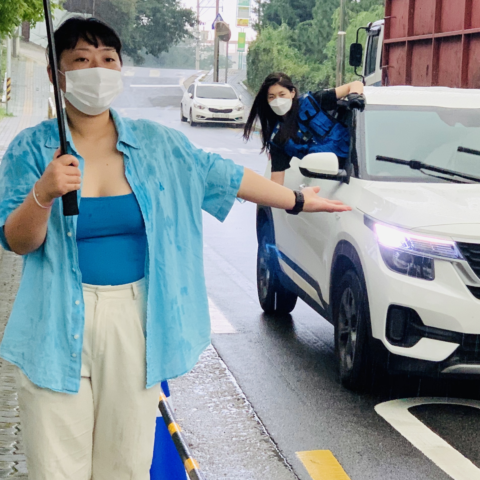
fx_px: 1067
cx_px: 246
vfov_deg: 25.4
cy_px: 244
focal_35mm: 68
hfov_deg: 25.4
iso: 160
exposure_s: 1/60
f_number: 2.4
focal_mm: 6
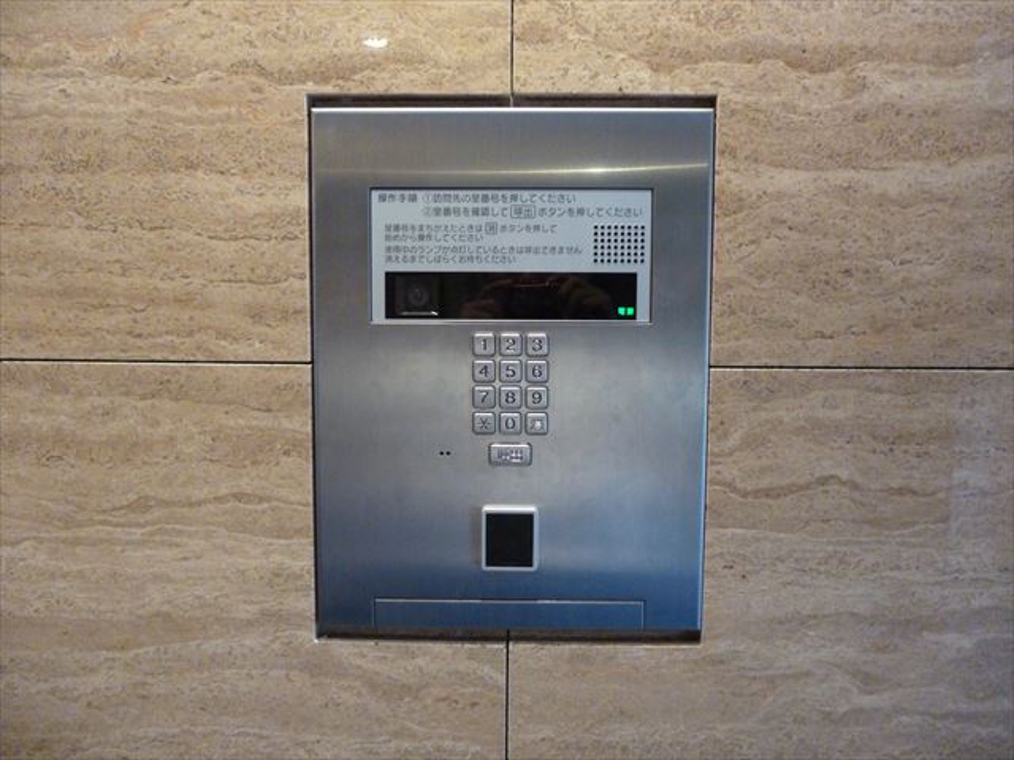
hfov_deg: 63.4
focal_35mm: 28
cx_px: 507
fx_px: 820
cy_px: 380
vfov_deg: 49.7
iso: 800
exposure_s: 1/50
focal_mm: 5
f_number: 3.1
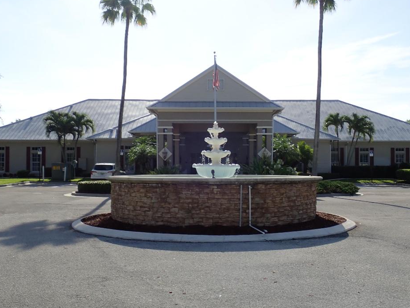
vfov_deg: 34.4
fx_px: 498
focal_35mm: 42
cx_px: 221
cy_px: 164
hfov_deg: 44.7
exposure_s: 1/125
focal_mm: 6.86
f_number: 10
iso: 100
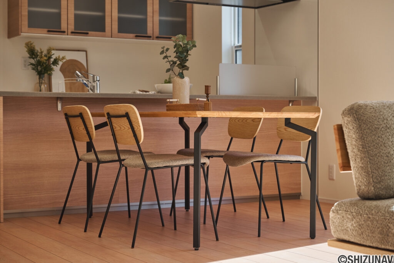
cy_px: 132
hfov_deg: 28.8
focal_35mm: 70
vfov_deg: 19.5
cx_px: 197
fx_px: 766
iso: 250
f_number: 6.3
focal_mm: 70
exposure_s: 1/125
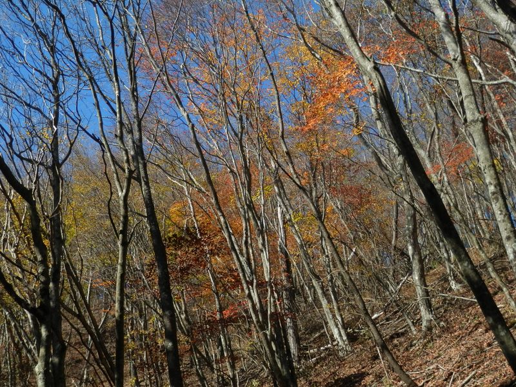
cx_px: 258
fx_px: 671
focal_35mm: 45
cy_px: 194
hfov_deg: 42.1
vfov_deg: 32.2
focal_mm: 8
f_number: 3.8
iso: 80
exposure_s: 1/400
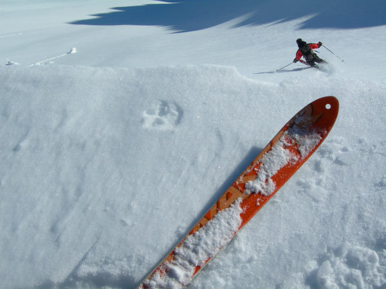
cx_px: 193
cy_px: 144
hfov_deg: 45.8
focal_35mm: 41
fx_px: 457
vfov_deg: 35.1
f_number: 4.9
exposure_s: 1/1479
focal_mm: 8.5
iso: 50
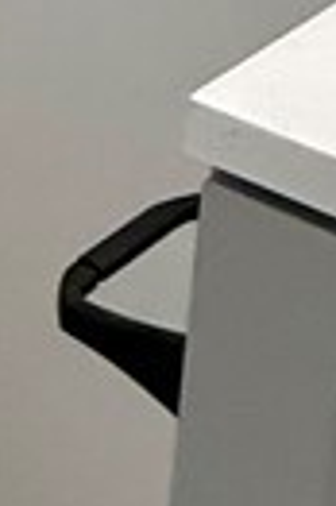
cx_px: -1008
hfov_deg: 7.8
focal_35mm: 114
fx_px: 1600
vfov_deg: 14.3
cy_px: -572
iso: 250
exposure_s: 1/120
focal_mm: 2.22
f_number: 2.2
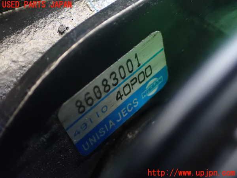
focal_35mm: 44
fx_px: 301
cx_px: 118
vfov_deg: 32.9
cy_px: 89
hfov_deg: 42.9
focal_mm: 7.84
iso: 1600
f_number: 2.9
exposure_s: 1/10
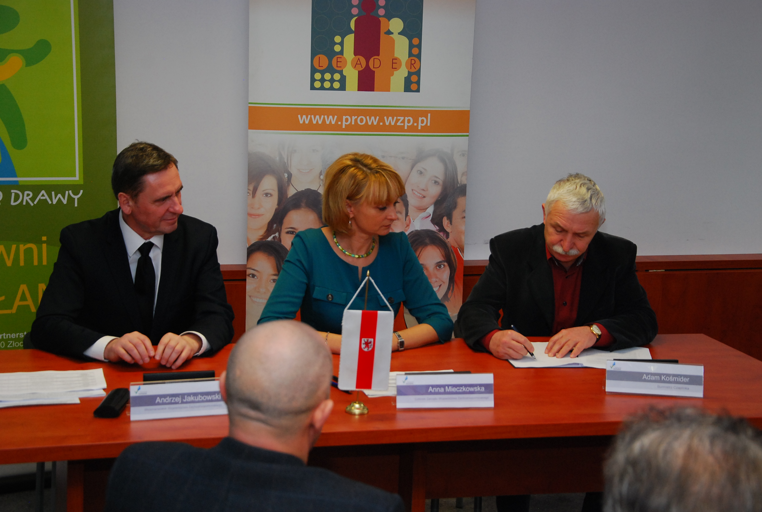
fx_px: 1432
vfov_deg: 20.3
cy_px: 256
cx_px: 381
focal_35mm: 68
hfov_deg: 29.8
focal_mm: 45
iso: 500
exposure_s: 1/60
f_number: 6.3
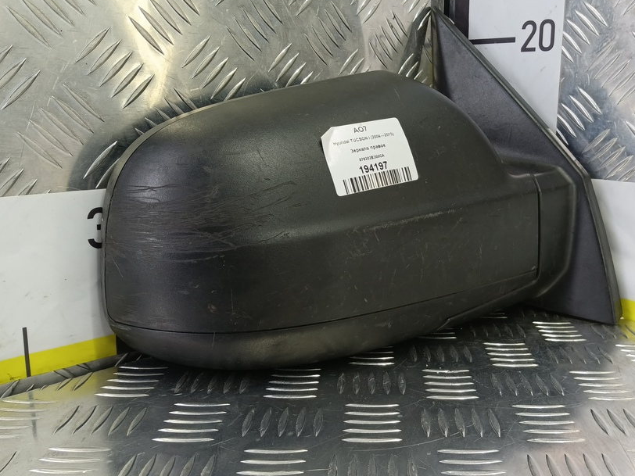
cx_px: 375
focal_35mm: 29
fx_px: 532
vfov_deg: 48.2
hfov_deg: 61.2
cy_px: 232
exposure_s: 1/50
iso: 185
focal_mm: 4.11
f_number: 1.6
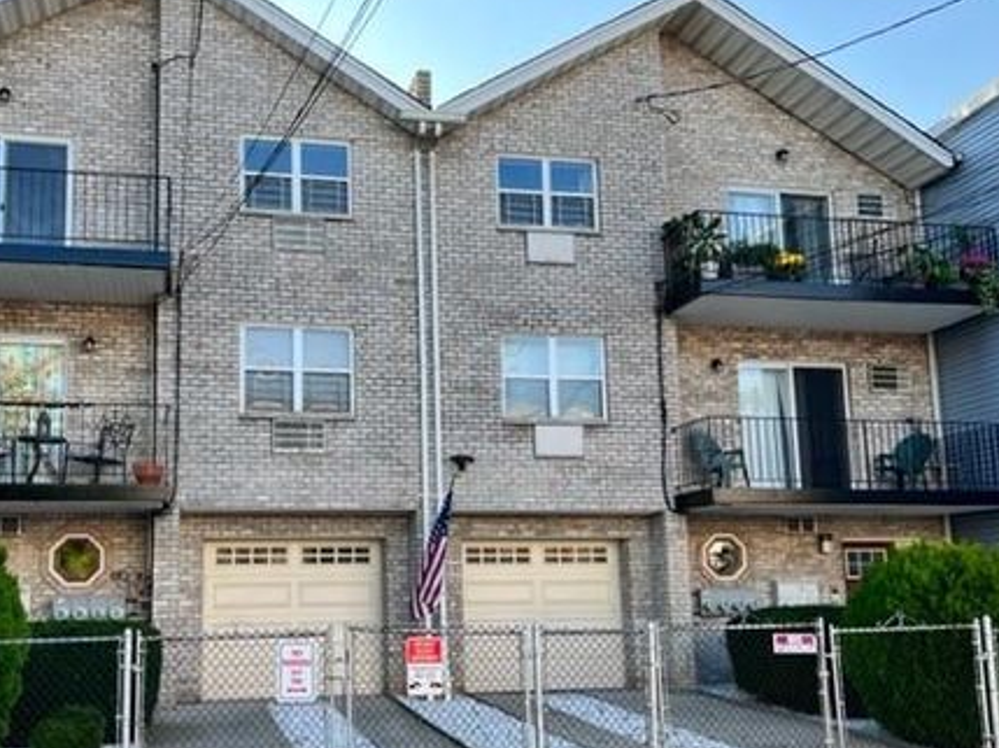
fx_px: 1038
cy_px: 446
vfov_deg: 39.4
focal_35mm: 36
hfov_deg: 51.0
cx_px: 387
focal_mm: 5.7
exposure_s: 1/687
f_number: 1.5
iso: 50
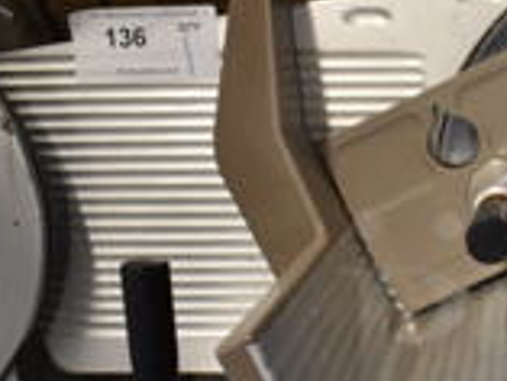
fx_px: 1158
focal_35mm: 79
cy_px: 329
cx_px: 526
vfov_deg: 18.4
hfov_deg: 23.5
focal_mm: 18
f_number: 3.5
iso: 1600
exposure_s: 1/125
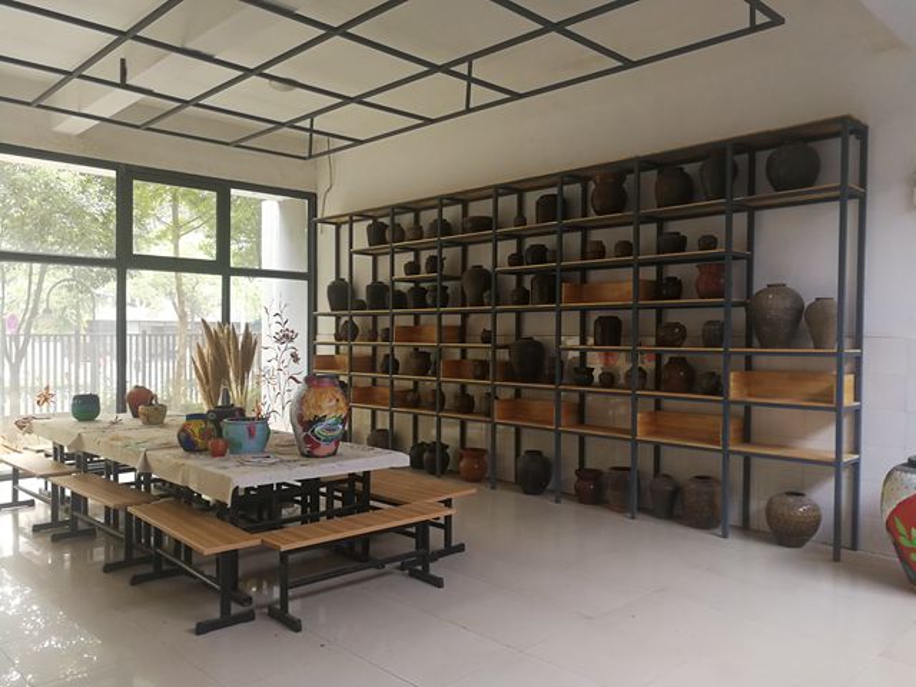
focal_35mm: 27
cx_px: 458
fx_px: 714
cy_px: 344
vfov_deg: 51.4
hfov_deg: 65.3
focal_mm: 3.95
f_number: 2.2
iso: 160
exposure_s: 1/50
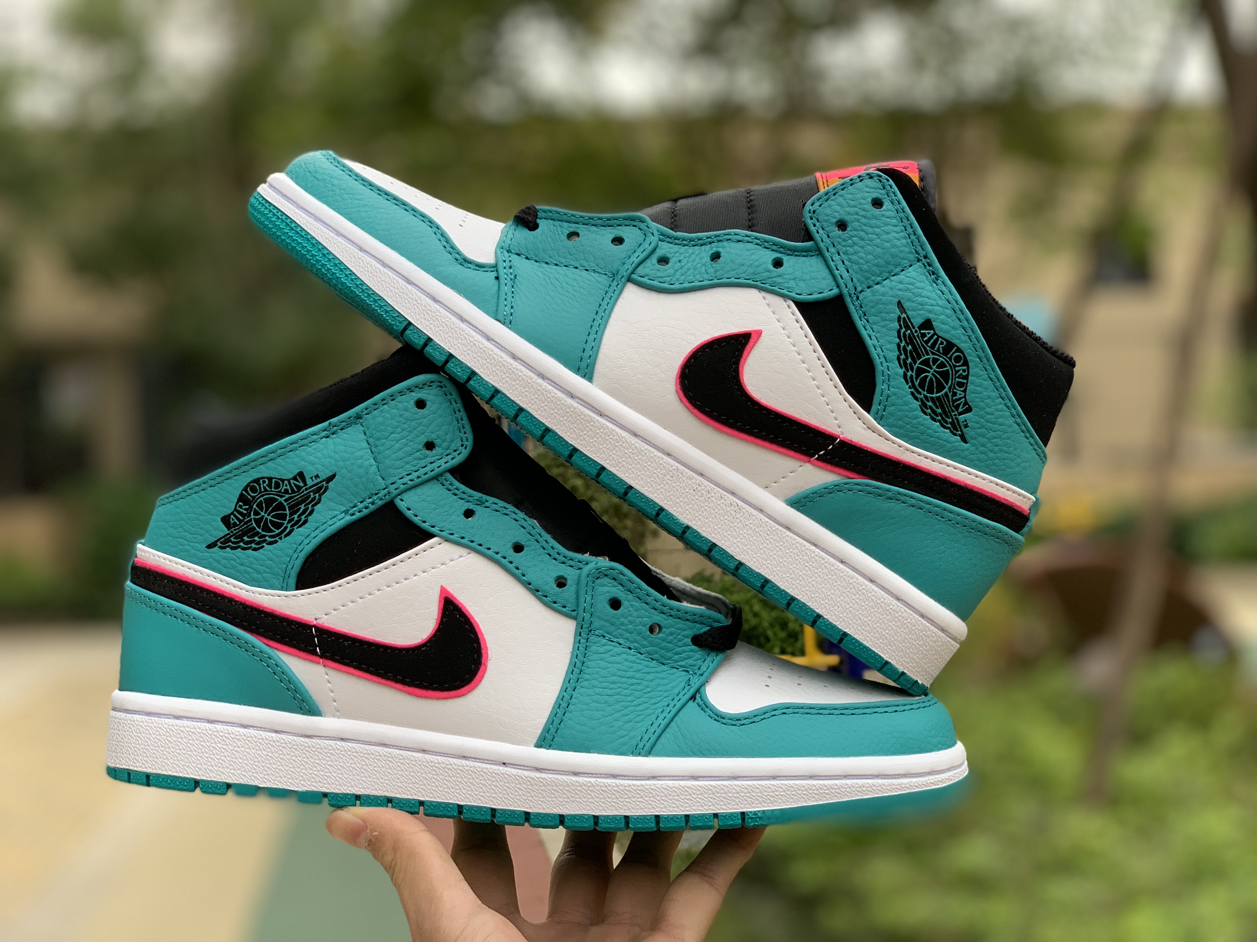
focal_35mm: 52
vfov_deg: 28.0
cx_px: 628
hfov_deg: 36.8
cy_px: 471
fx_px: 1888
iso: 64
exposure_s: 1/122
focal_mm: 6
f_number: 2.4
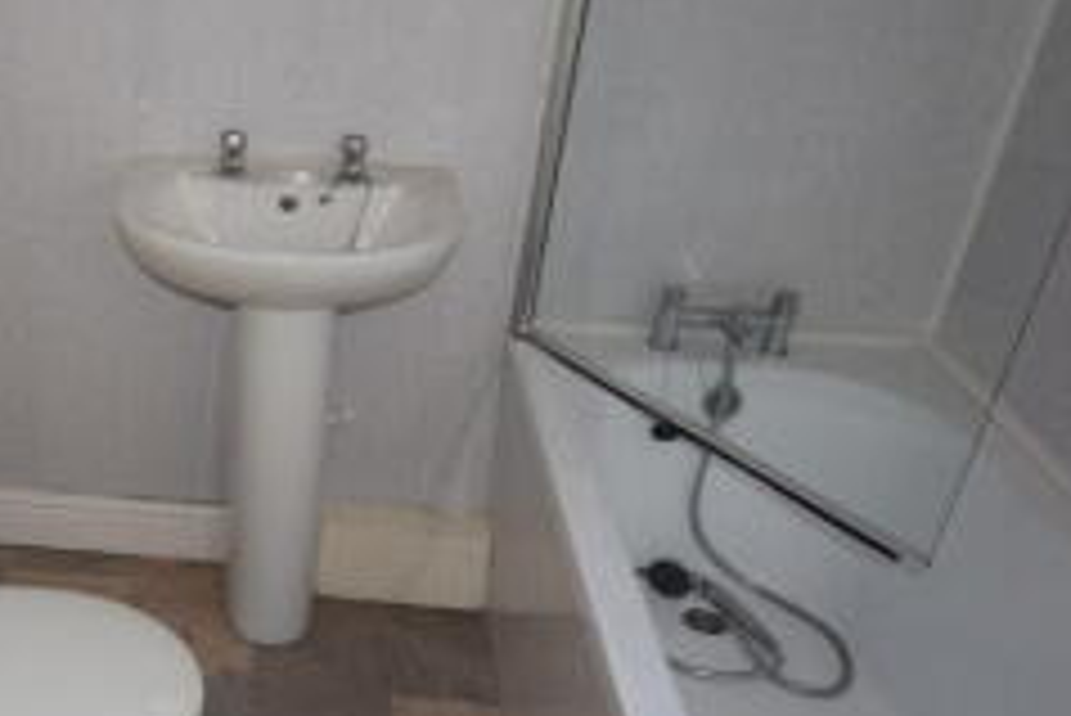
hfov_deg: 46.1
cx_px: 166
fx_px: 1161
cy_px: 381
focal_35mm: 39
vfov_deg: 34.2
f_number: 4.5
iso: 800
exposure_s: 1/80
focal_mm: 13
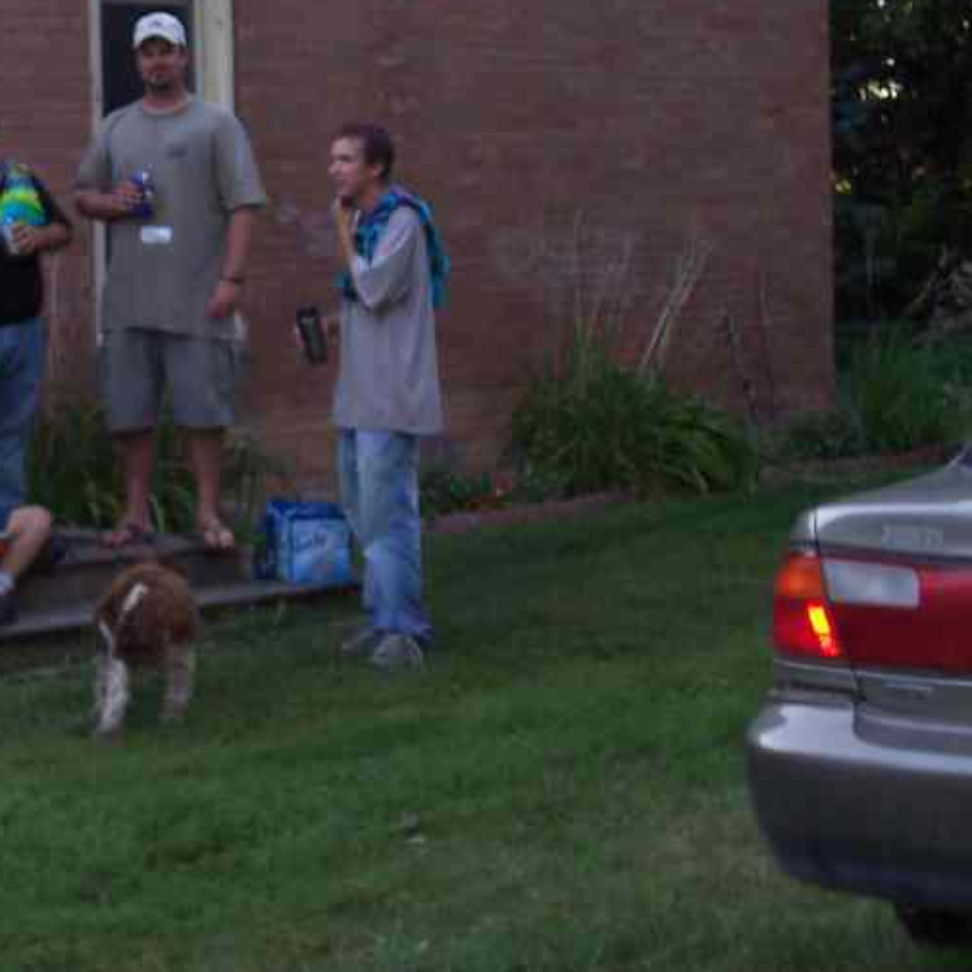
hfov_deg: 18.1
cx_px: 142
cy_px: 348
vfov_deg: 18.3
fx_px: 3018
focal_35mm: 95
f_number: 3.4
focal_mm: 8.6
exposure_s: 1/60
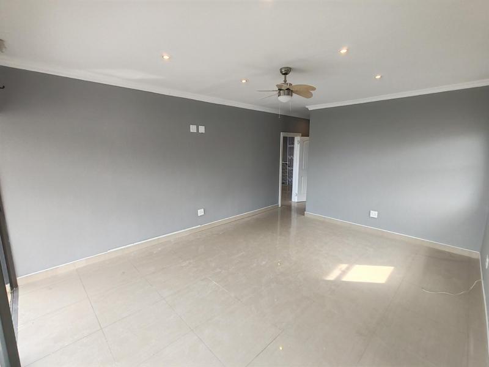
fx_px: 226
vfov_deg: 78.1
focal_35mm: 16
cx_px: 244
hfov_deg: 94.5
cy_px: 184
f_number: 2.2
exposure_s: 1/100
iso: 125
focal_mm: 1.96
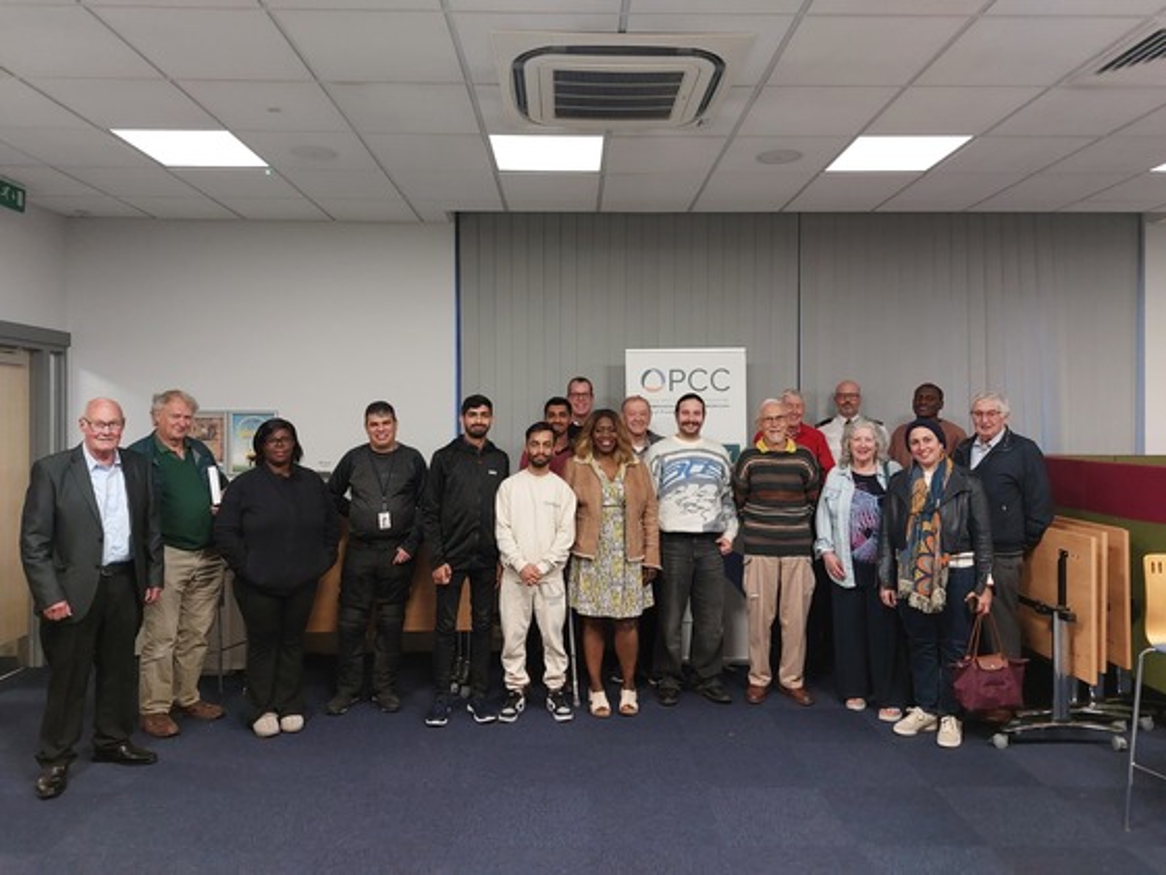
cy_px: 438
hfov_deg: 69.4
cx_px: 583
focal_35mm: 25
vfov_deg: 54.9
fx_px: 842
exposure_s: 1/50
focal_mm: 5.23
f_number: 1.8
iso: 400
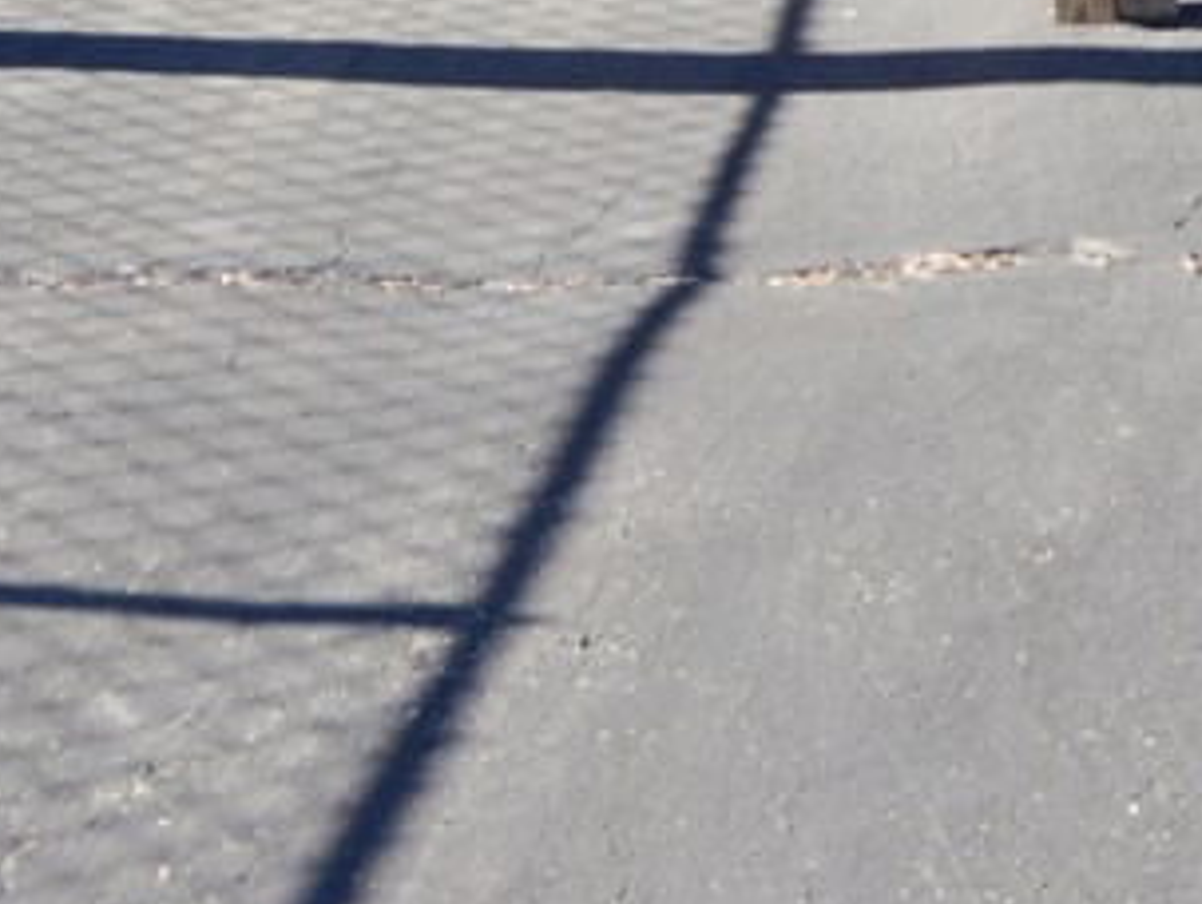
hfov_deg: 22.9
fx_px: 2816
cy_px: -412
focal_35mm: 81
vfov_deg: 16.7
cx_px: 1269
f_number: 3.4
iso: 80
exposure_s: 1/200
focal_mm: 4.3
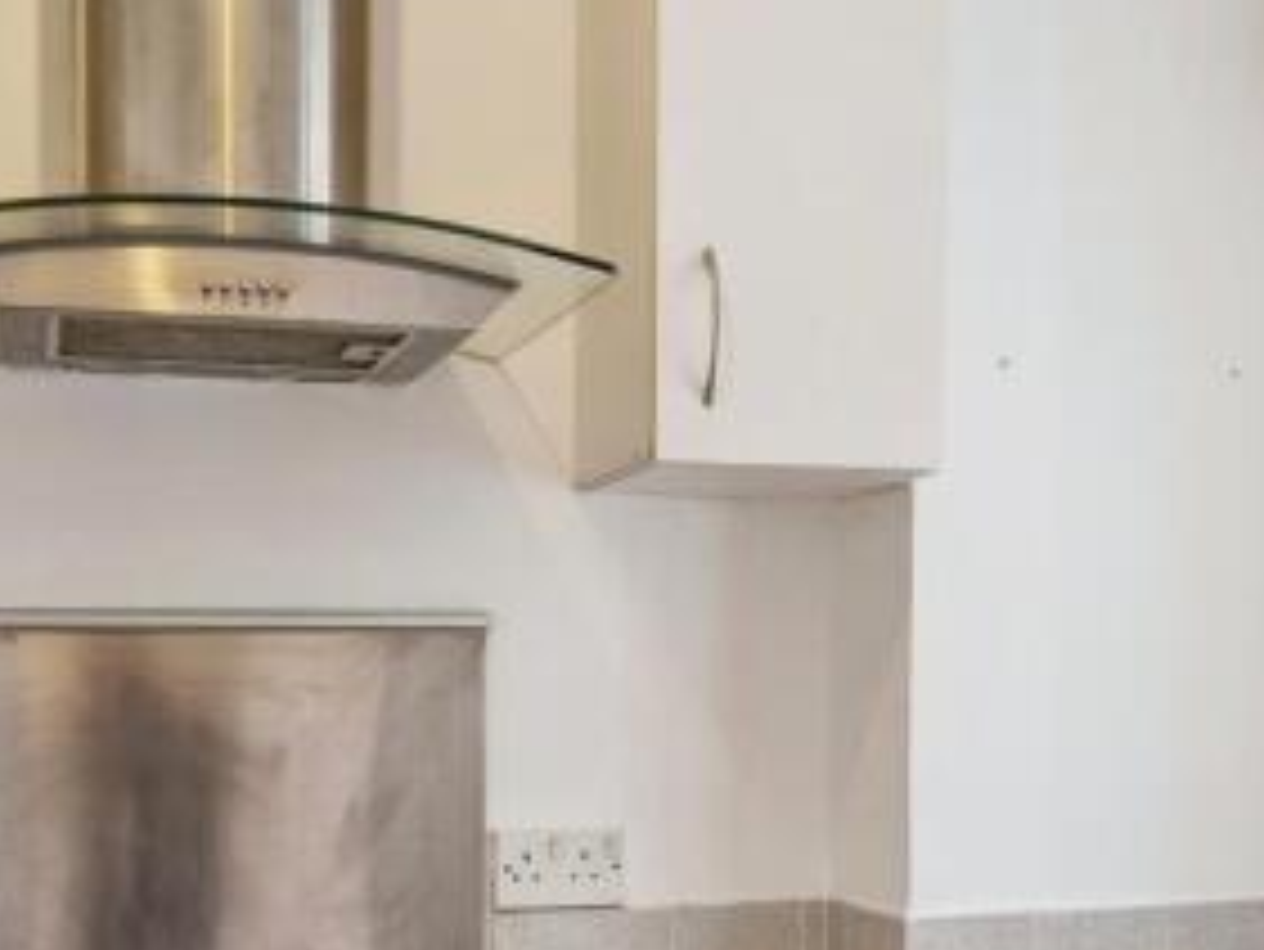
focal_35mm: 56
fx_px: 2046
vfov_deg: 25.3
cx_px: 789
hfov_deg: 34.2
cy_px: 867
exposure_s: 1/123
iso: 45
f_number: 1.8
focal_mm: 4.44
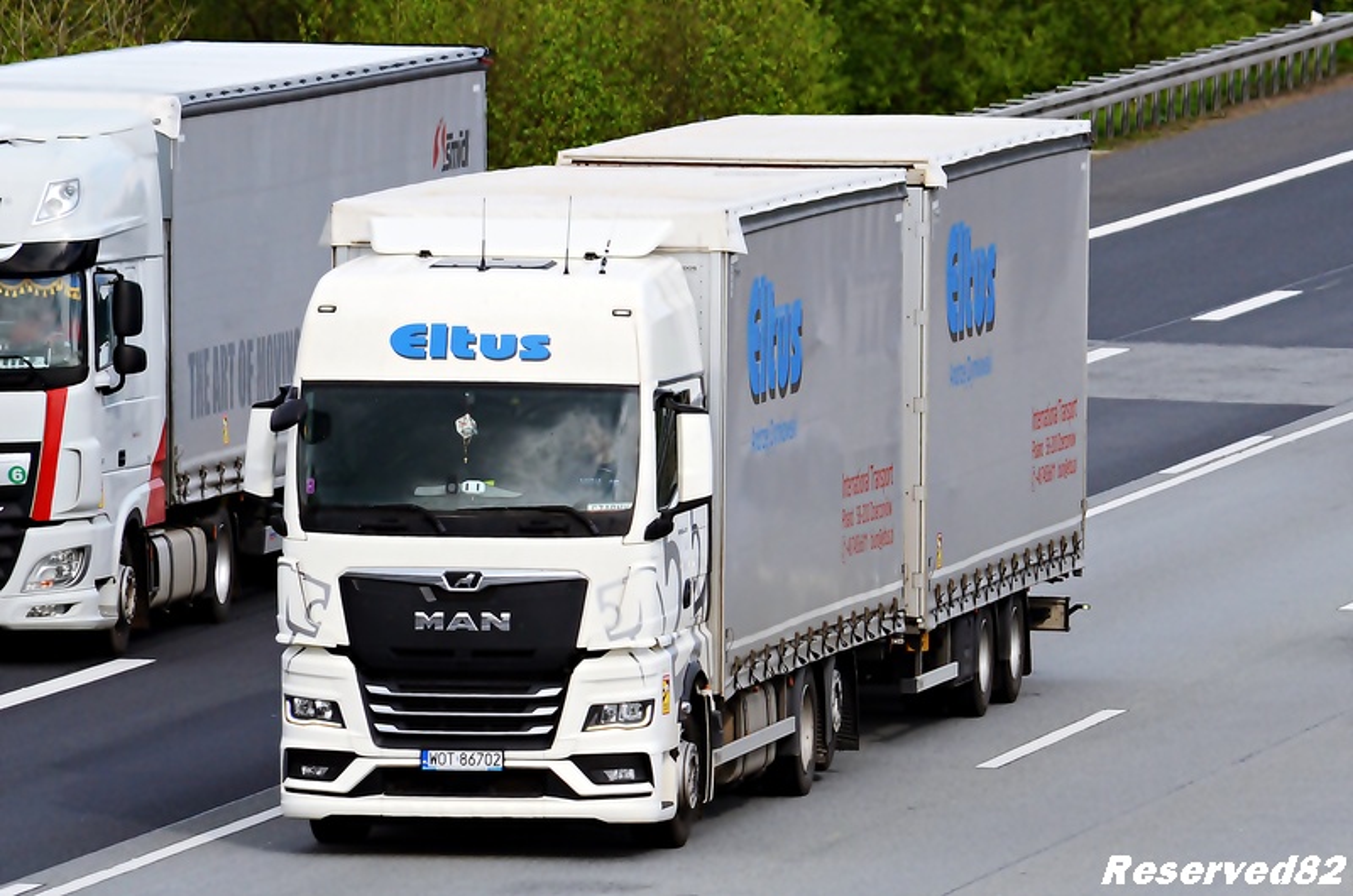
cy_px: 448
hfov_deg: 4.6
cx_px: 676
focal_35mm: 450
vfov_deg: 3.0
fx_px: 16879
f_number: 10
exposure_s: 1/1250
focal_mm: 300
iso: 800
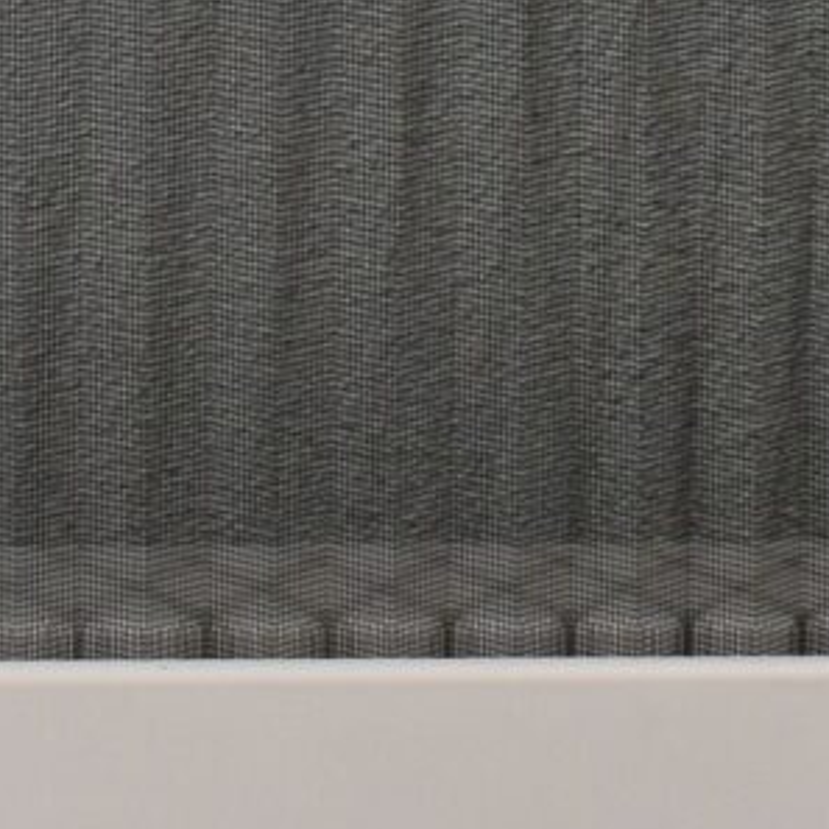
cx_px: -56
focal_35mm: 286
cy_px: -361
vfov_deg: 6.1
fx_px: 7749
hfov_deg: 6.1
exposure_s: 1/125
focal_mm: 26
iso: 360
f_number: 5.6
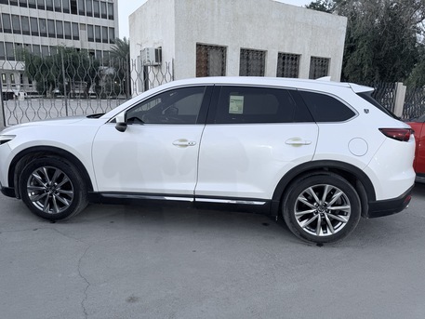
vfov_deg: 56.8
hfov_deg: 71.6
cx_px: 212
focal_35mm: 24
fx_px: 295
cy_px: 160
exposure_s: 1/60
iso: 100
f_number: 1.78
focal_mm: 6.76
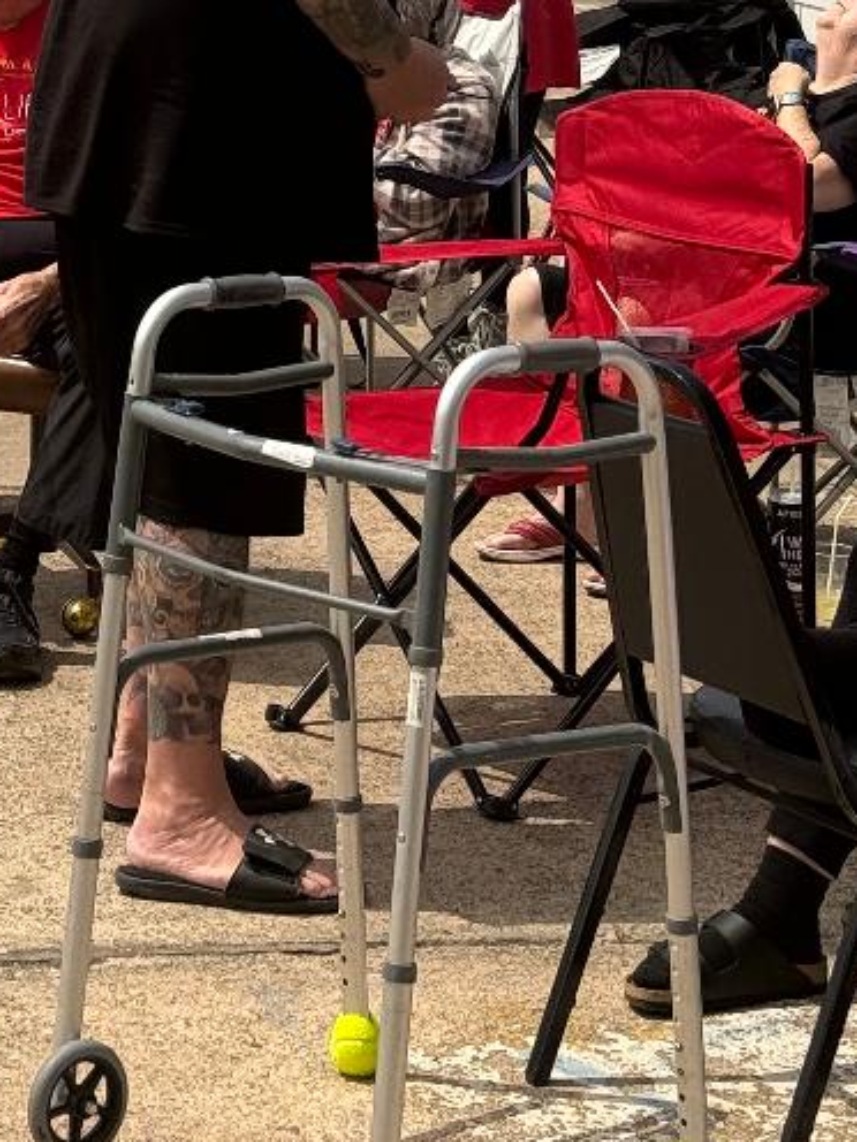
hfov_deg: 11.3
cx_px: -97
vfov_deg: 14.7
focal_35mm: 129
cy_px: -326
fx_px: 4258
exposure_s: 1/783
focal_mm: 6.86
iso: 64
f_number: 1.78
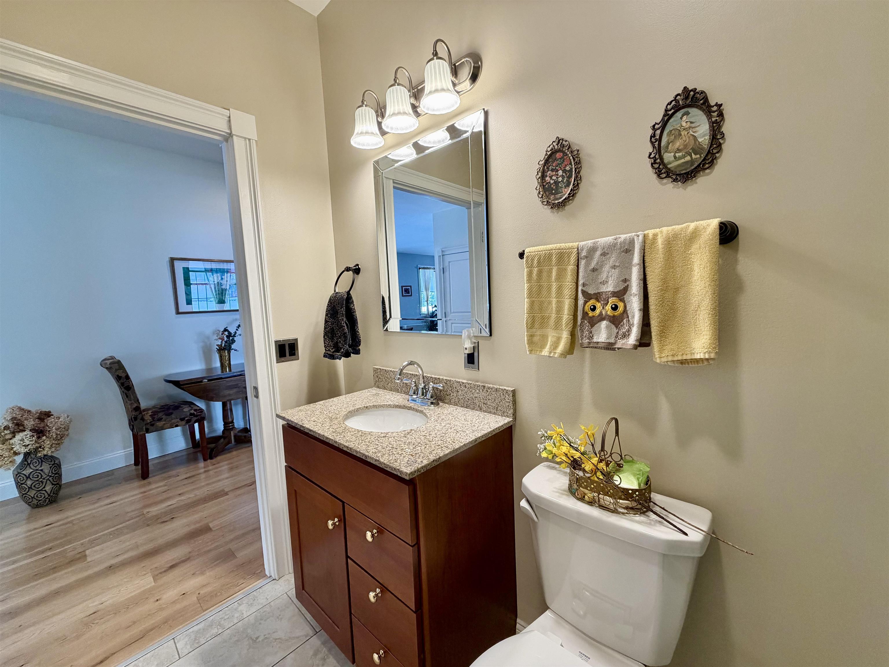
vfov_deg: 85.7
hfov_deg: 102.1
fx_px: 360
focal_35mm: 14
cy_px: 334
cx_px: 444
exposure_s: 1/120
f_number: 2.2
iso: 250
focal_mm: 2.22
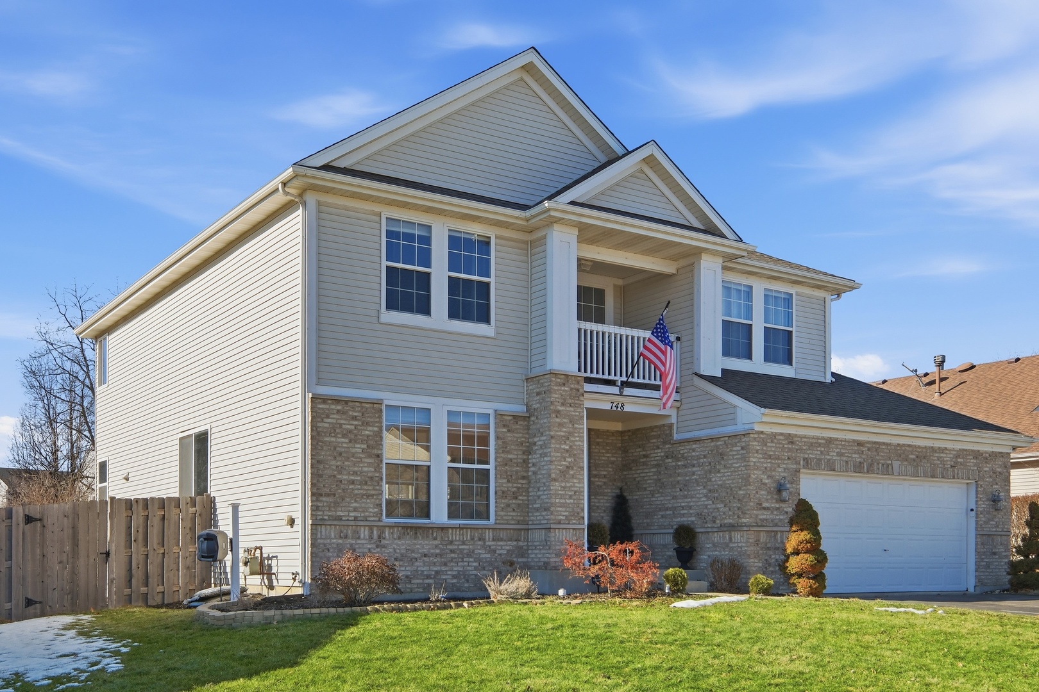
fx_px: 1039
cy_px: 346
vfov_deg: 36.9
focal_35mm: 36
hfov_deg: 53.1
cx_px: 520
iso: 640
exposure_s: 1/17000
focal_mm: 24
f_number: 8
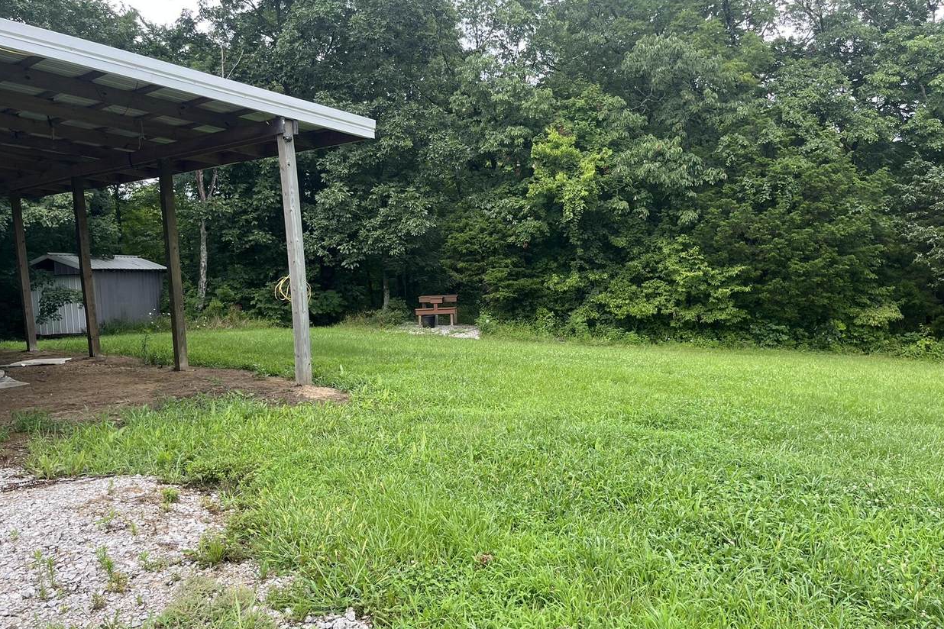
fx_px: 734
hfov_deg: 65.5
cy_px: 328
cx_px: 462
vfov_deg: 46.4
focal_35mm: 28
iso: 50
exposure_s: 1/504
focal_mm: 5.1
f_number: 1.6
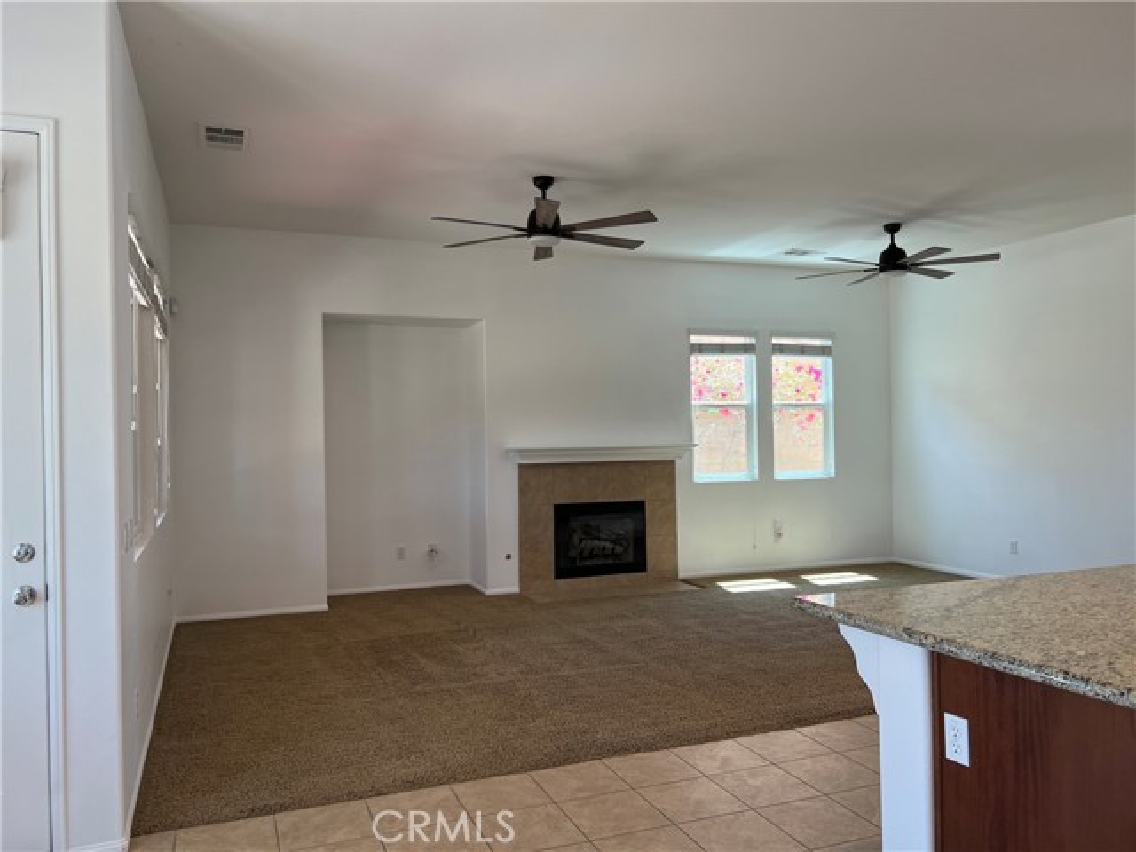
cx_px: 568
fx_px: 853
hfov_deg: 67.3
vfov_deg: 53.1
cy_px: 426
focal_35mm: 26
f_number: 1.5
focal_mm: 5.7
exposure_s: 1/147
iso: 50
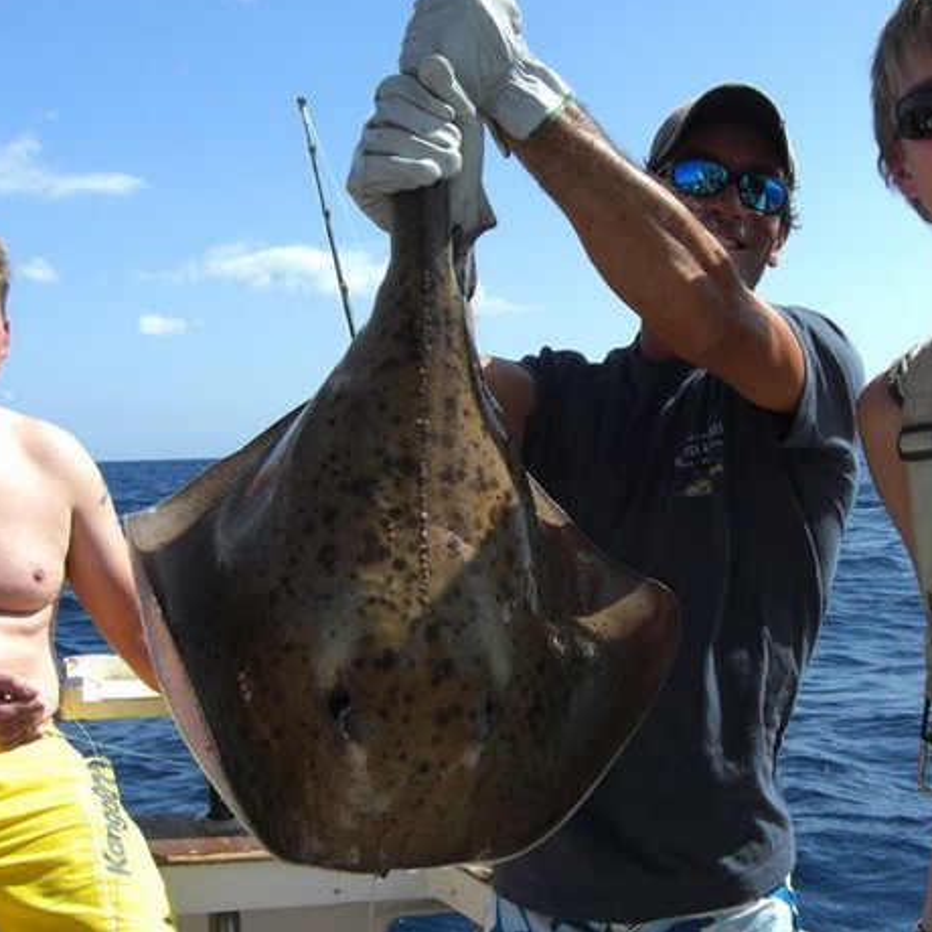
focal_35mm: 46
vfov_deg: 36.8
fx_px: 1401
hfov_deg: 36.4
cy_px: 456
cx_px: 616
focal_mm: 7.9
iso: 80
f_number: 4
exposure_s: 1/640
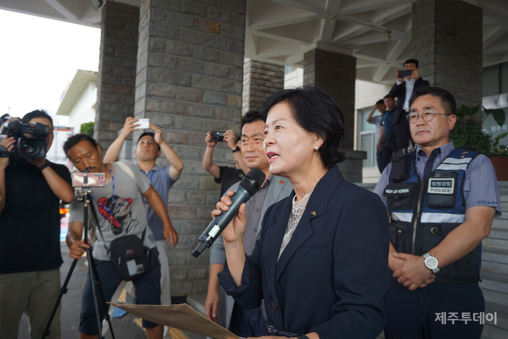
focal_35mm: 32
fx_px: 445
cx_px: 254
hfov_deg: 59.5
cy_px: 170
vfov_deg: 41.8
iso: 160
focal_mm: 21
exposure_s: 1/160
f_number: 4
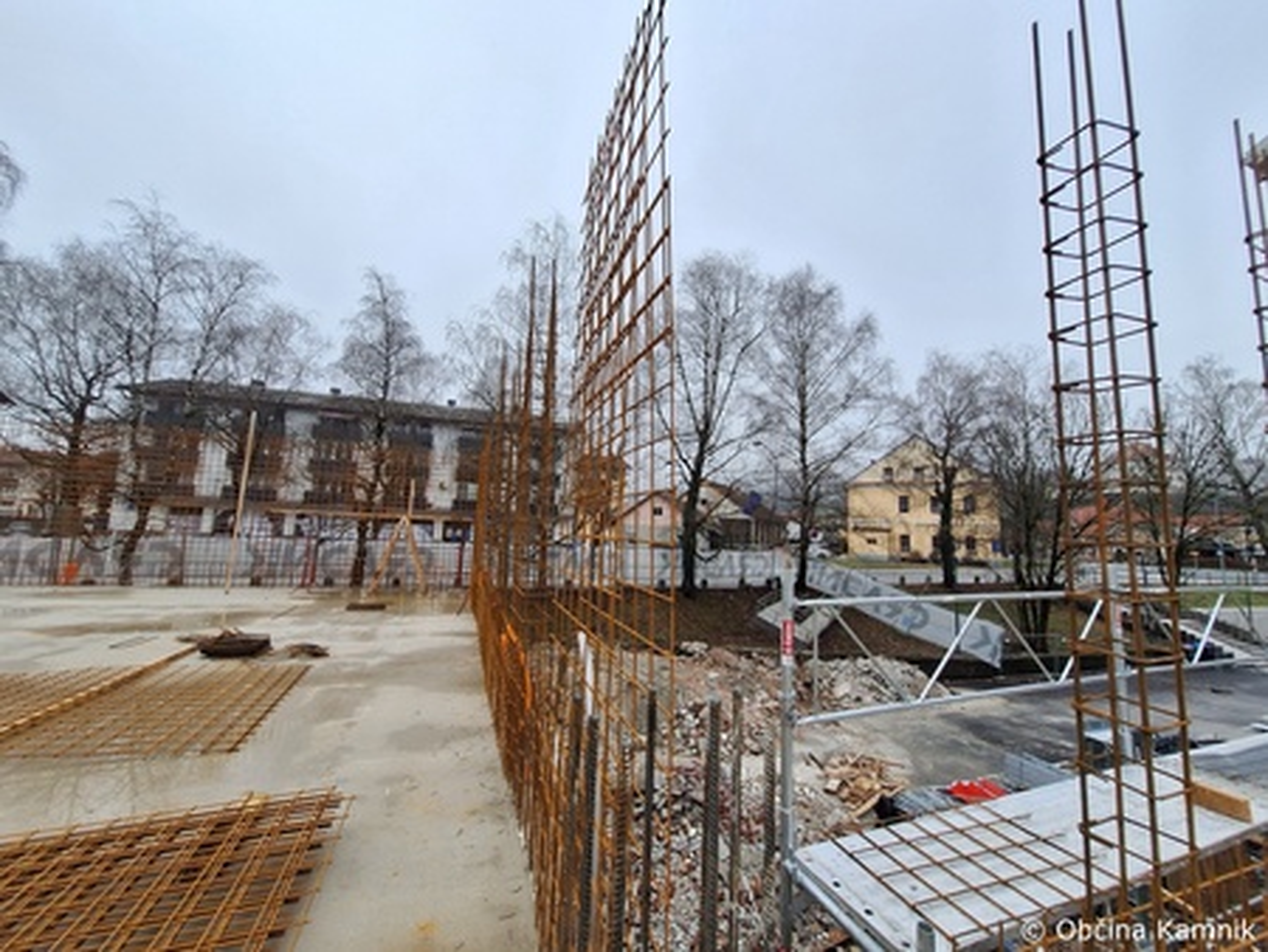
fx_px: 476
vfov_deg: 90.0
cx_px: 634
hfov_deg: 106.2
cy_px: 476
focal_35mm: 13
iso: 40
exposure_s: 1/984
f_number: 2.2
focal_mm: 1.74
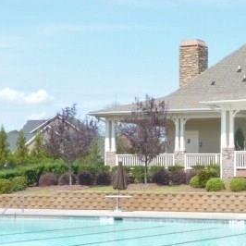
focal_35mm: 102
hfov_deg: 16.4
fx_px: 820
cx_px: 290
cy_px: 175
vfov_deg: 17.0
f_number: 3.3
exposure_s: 1/500
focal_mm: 4.4
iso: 80
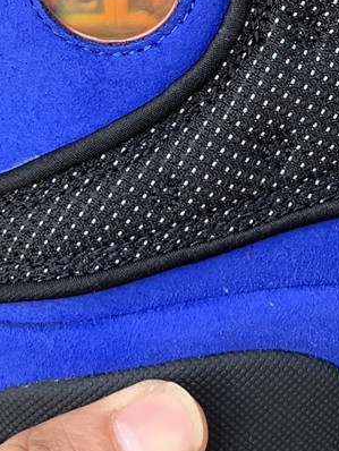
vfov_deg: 13.1
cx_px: 282
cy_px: -23
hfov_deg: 10.0
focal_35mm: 148
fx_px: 1930
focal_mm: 6
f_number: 2.4
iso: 16
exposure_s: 1/122
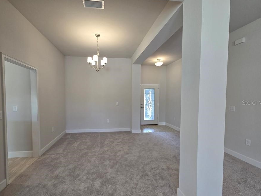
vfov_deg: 81.7
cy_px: 102
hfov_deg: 97.9
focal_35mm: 15
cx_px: 119
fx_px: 113
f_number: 2.2
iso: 64
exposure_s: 1/60
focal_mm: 2.2
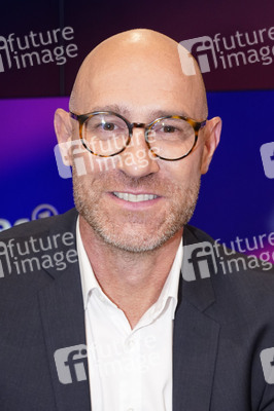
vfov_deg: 47.4
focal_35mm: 41
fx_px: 469
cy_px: 206
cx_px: 137
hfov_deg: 32.6
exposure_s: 1/125
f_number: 5.6
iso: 2000
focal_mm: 41
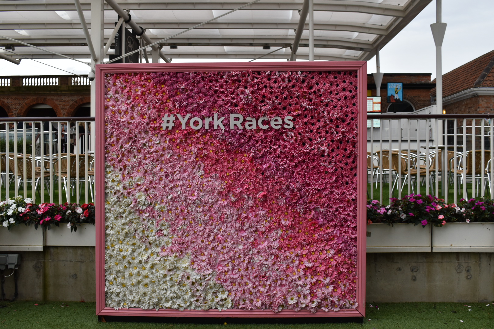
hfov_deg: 51.3
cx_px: 247
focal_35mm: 38
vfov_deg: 35.5
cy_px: 164
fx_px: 515
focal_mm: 25
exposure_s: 1/250
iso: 400
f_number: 8
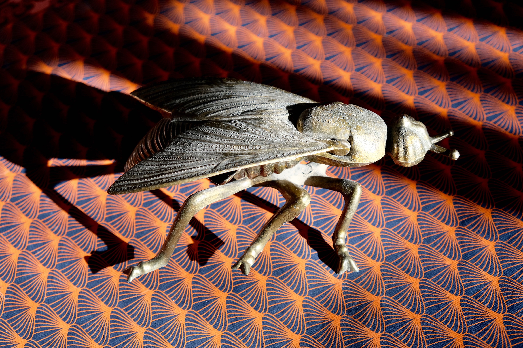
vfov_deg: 24.2
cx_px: 262
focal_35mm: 56
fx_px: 813
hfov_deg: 35.6
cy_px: 174
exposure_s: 1/140
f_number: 5
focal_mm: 37.4
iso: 400
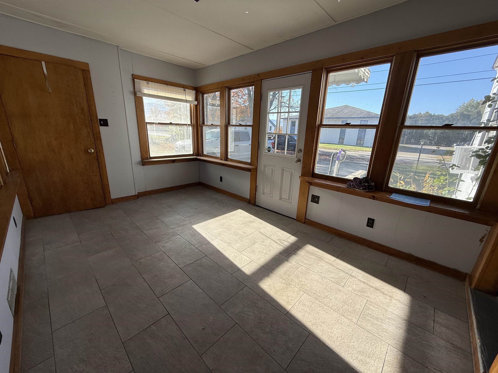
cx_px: 249
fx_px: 201
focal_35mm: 14
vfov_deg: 85.7
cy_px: 186
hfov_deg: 102.1
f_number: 2.2
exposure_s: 1/442
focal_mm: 2.22
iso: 64
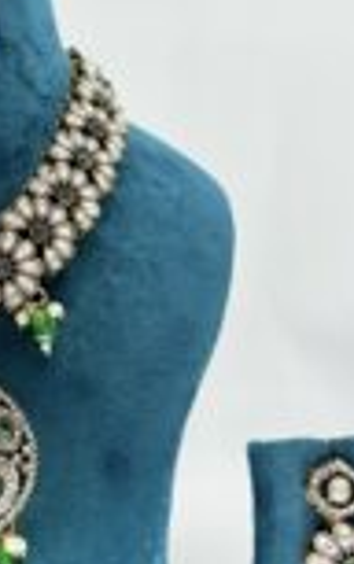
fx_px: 1108
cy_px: 262
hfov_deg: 17.2
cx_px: -85
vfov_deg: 28.6
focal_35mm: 72
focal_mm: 5.96
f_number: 1.6
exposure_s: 1/830
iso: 50
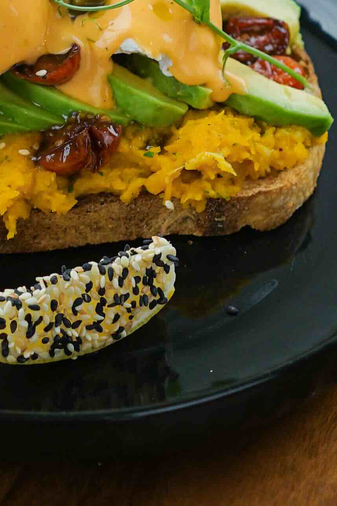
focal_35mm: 129
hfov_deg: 10.6
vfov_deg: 15.7
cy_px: 70
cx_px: 75
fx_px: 1811
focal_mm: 28
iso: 100
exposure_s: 1/160
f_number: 3.2
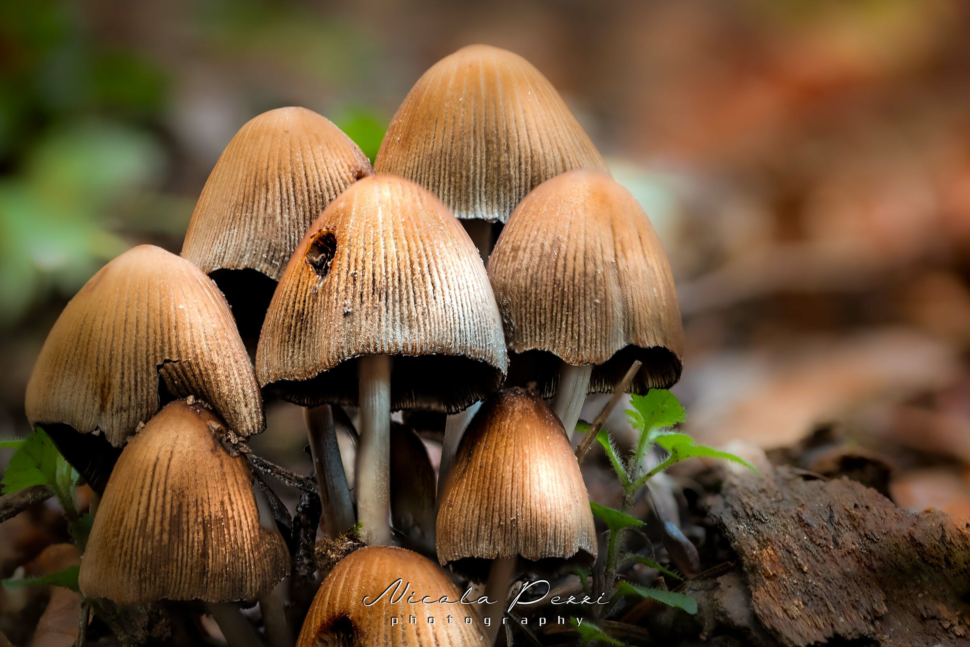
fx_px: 2829
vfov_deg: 13.0
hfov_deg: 19.5
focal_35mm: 105
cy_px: 324
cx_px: 485
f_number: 5
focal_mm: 105
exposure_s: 1/6
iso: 100
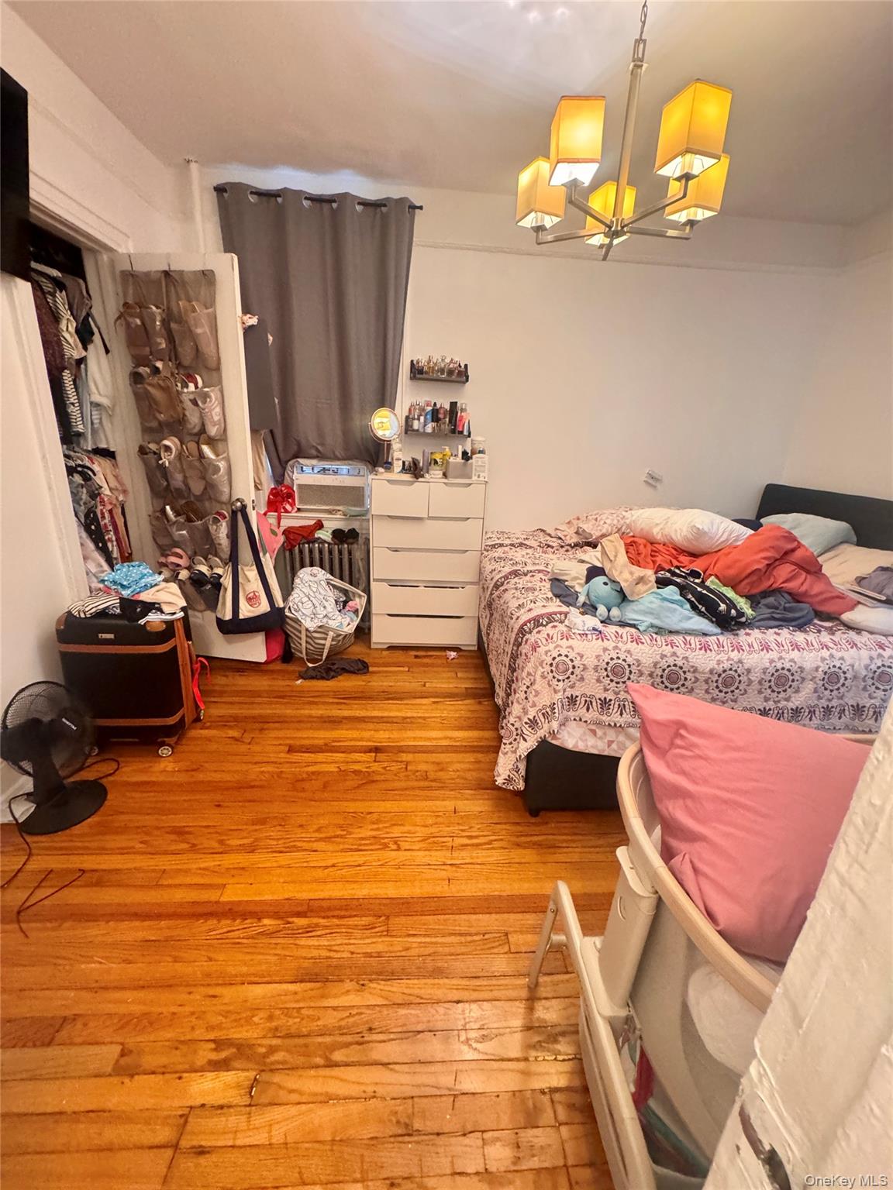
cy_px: 595
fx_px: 482
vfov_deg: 102.1
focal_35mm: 14
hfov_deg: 85.7
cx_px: 446
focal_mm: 2.22
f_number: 2.2
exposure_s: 1/60
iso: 800
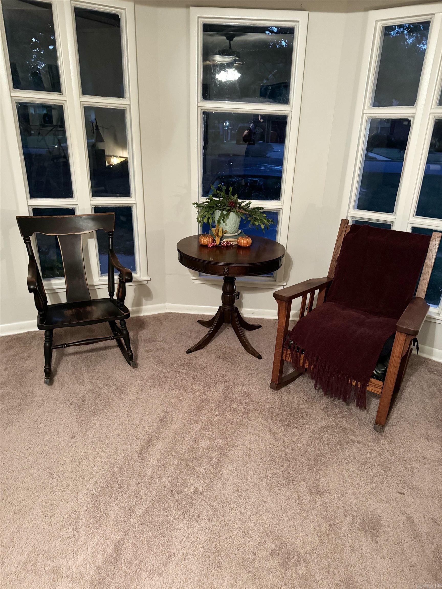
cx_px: 221
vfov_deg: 71.6
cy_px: 294
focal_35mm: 24
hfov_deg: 56.8
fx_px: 409
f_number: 1.78
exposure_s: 1/30
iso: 800
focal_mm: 6.76
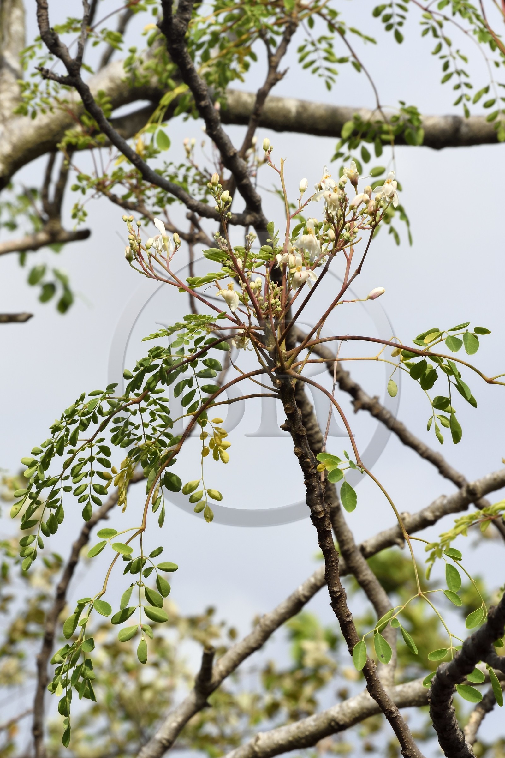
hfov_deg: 6.9
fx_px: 4208
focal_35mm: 200
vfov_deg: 10.3
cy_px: 379
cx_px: 252
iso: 200
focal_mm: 200
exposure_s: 1/125
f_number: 20
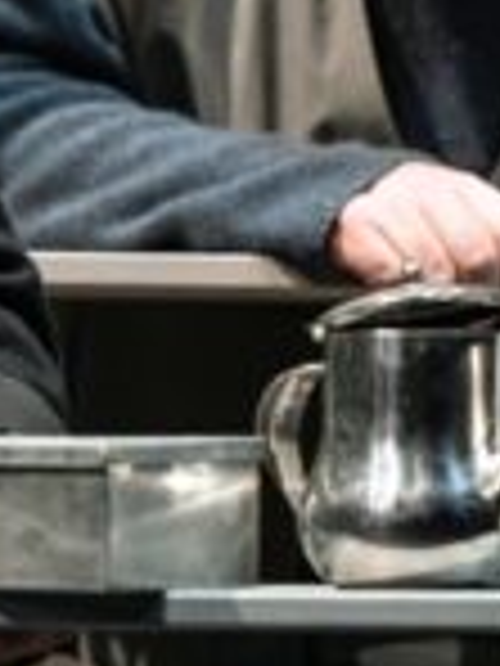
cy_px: -38
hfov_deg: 1.9
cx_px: 311
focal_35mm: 782
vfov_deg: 2.5
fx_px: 15060
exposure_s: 1/200
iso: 1600
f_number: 2.8
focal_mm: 150
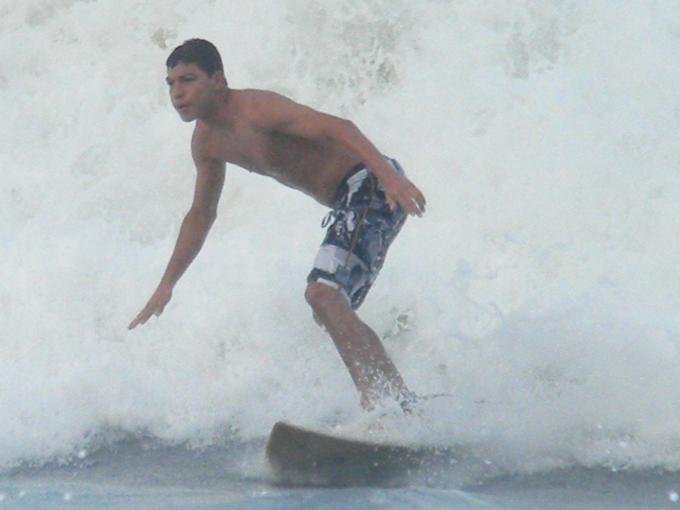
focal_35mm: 260
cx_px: 340
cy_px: 255
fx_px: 5107
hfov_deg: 7.6
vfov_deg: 5.7
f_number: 5.3
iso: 158
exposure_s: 1/365
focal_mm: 46.2
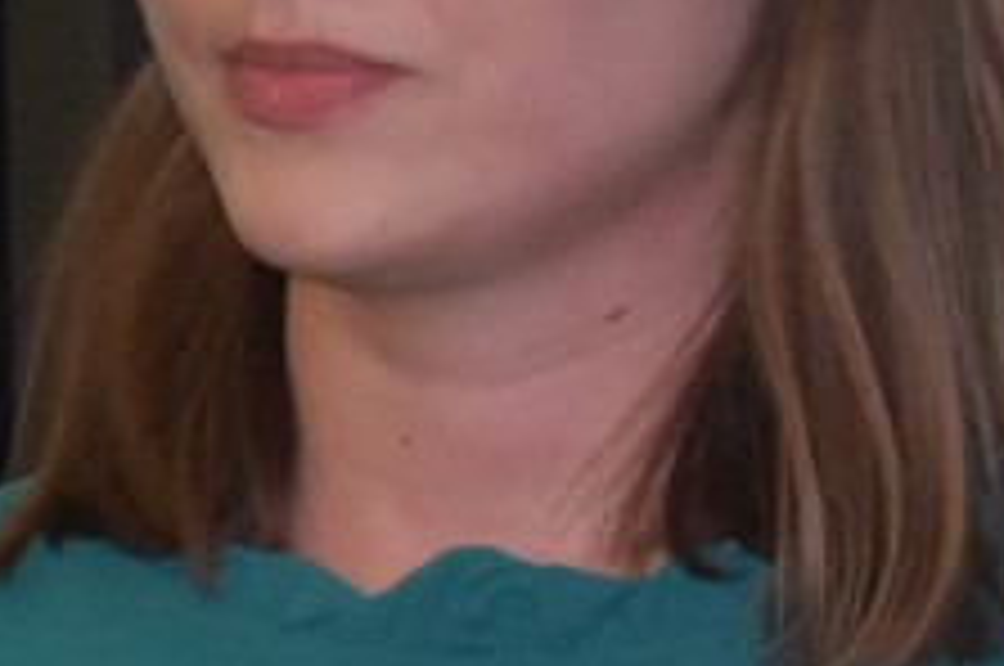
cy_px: 556
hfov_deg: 3.8
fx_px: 15010
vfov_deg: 2.5
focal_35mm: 539
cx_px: -1594
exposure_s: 1/100
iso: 1600
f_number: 5
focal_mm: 50
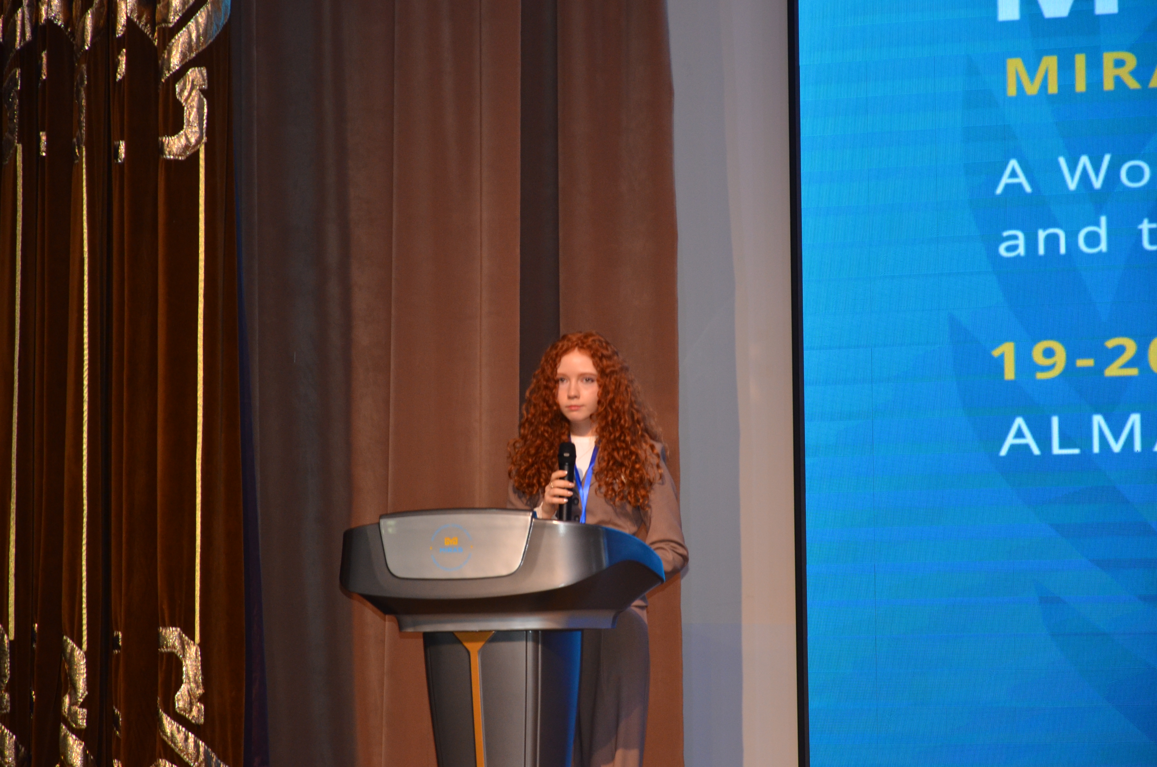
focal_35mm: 158
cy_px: 384
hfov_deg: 13.1
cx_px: 578
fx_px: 5051
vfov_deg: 8.7
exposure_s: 1/60
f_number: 5.6
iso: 800
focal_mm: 105
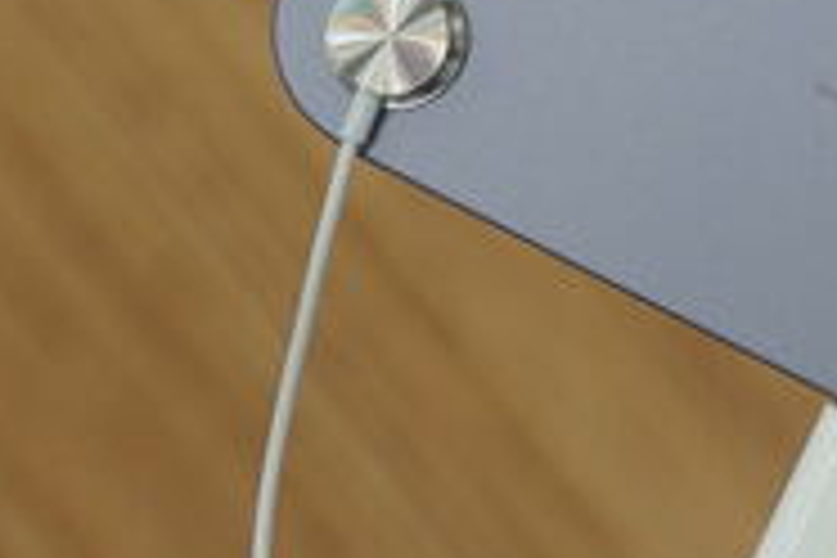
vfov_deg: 5.3
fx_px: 5882
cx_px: 1310
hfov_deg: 8.0
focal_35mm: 253
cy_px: -536
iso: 800
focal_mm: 49
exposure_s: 1/160
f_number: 7.1
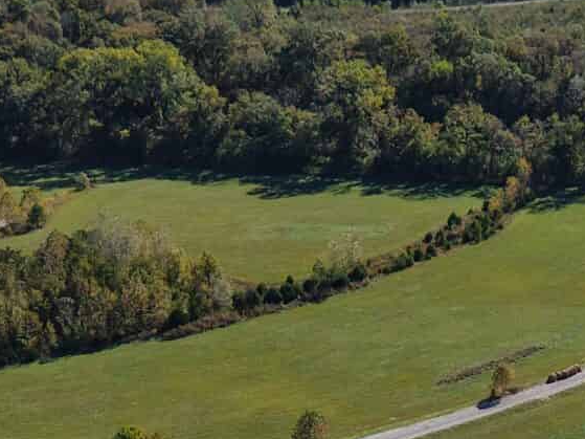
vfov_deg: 13.4
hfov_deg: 17.1
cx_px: 699
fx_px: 1859
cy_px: 324
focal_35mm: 110
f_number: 1.8
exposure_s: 1/8000
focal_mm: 8.67
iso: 350
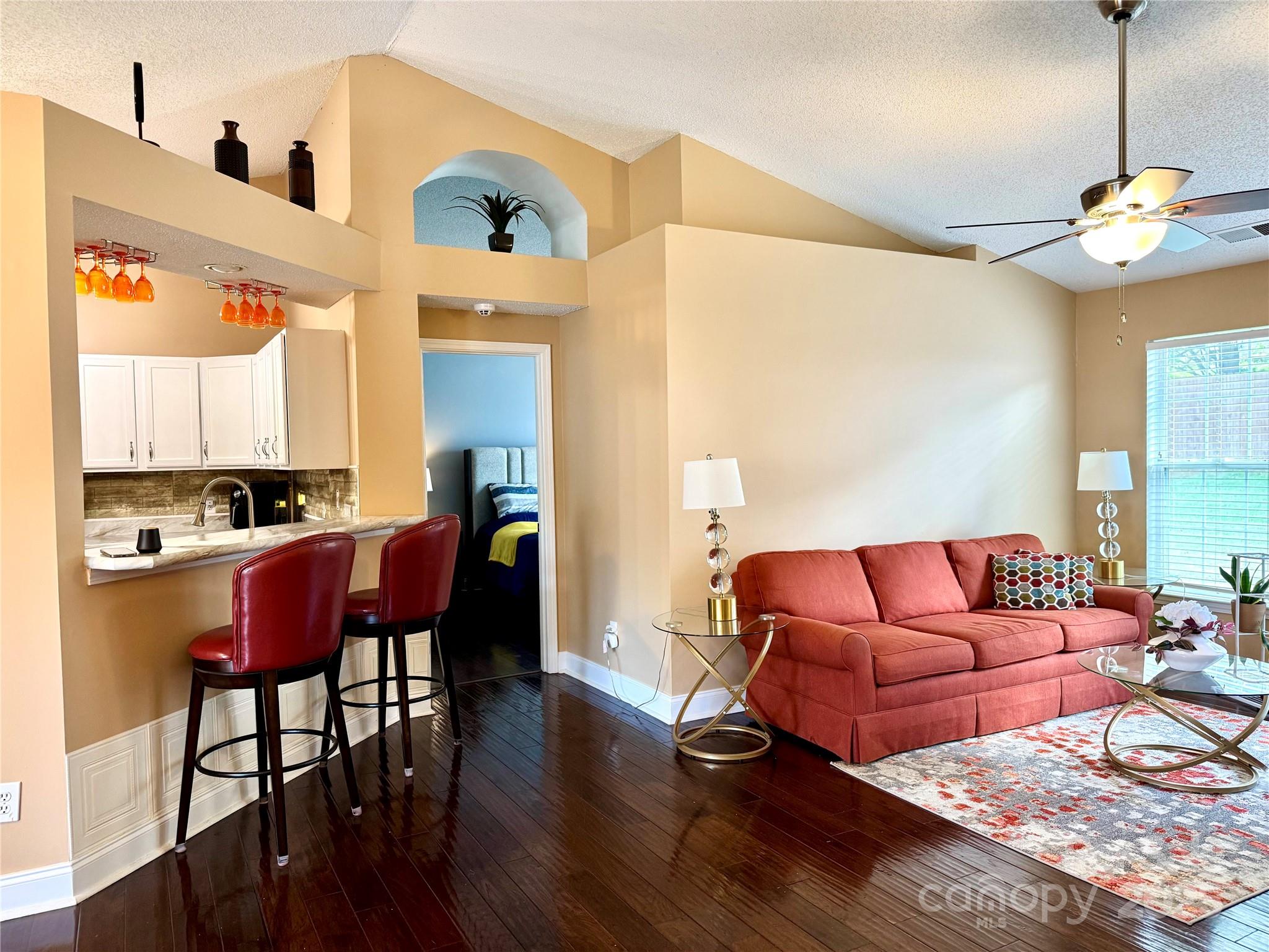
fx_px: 880
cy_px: 476
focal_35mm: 24
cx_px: 634
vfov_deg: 56.8
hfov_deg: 71.6
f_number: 1.78
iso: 250
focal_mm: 6.76
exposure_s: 1/60
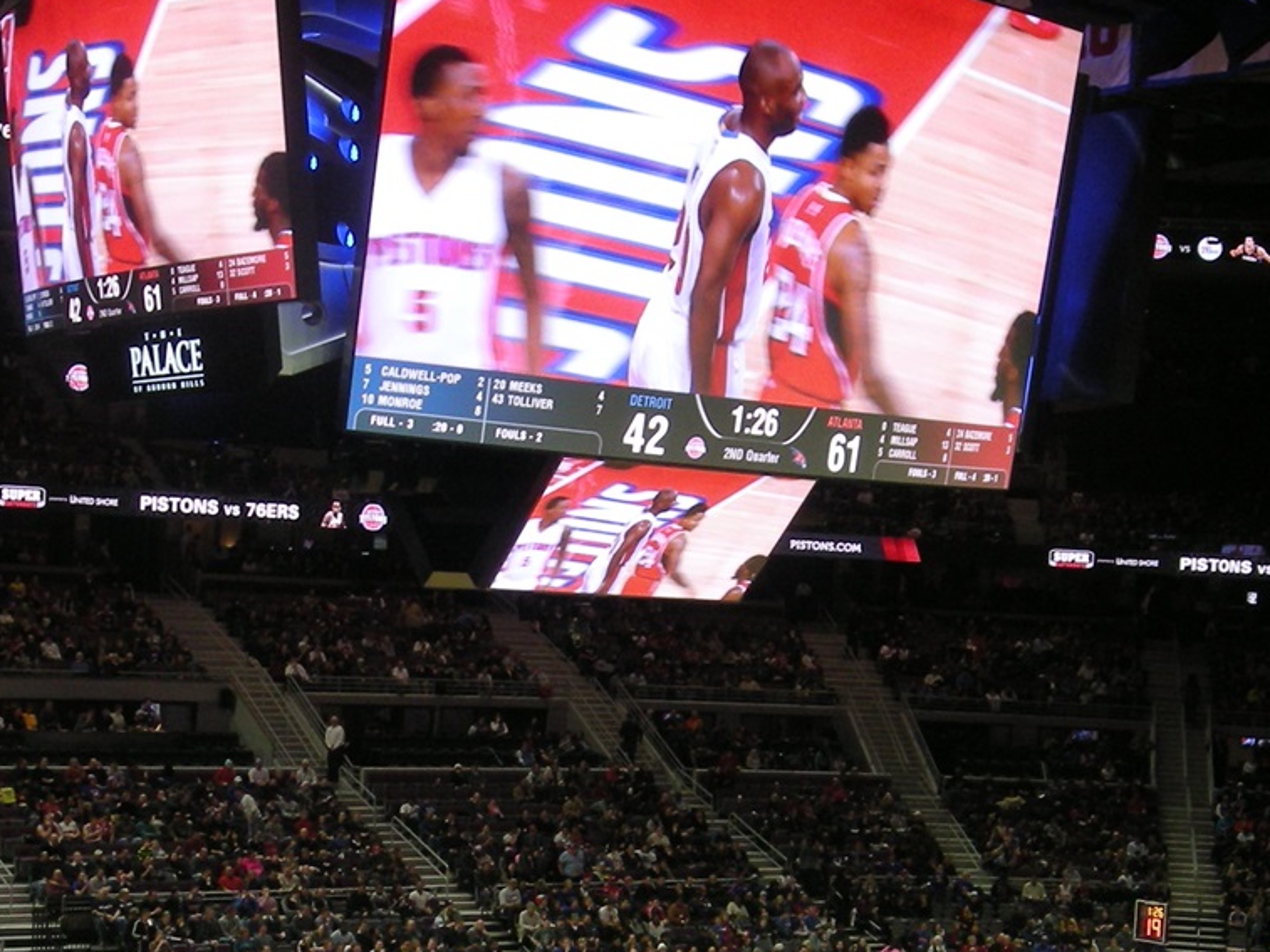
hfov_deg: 26.3
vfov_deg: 19.7
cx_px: 532
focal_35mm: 74
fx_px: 2715
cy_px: 773
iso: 129
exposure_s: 1/59.8
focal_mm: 5.7
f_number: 2.8
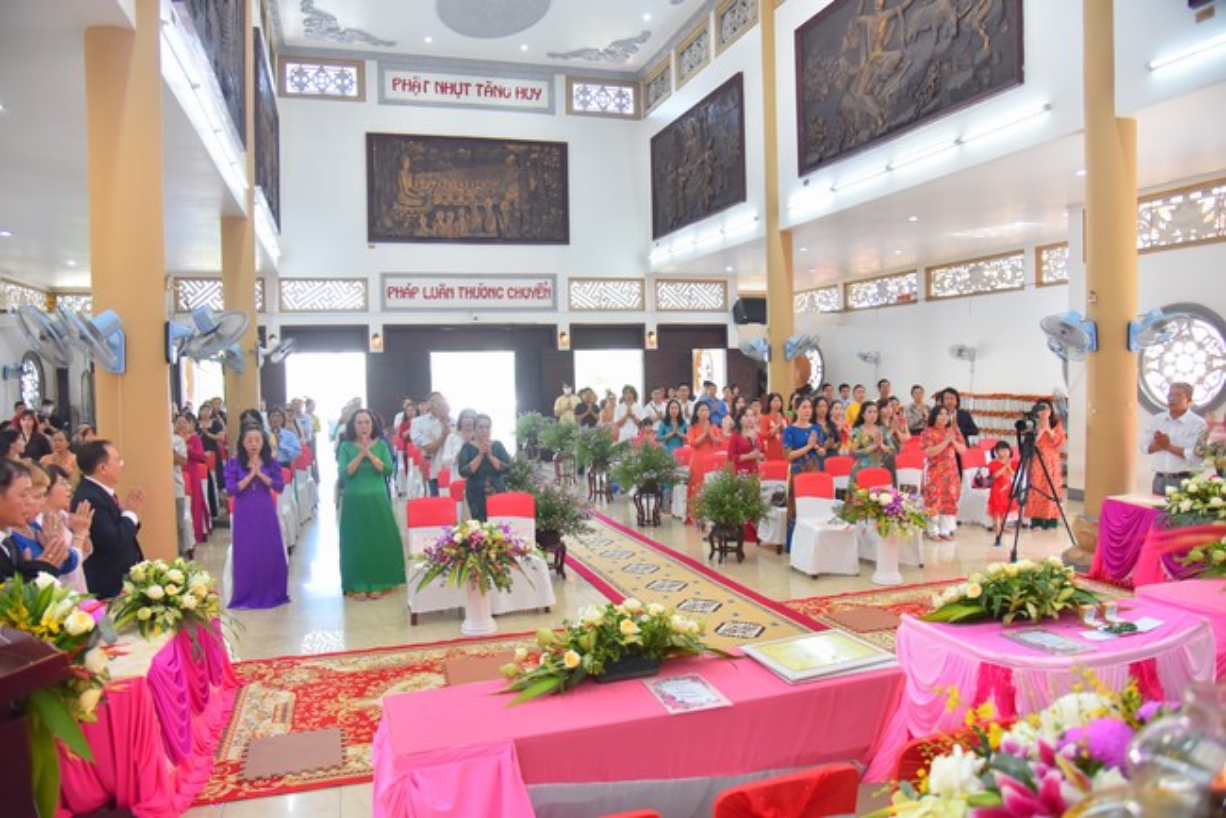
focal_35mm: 24
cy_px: 409
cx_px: 613
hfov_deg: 73.7
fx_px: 818
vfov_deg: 53.2
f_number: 4.5
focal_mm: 24
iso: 1250
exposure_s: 1/125
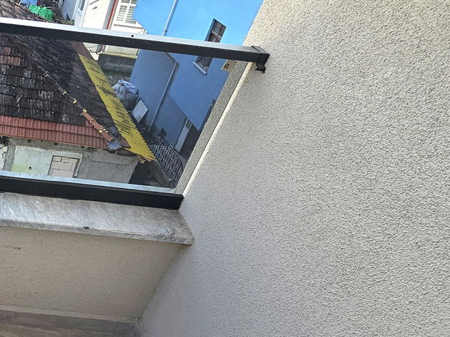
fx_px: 429
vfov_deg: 42.0
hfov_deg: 43.1
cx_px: -45
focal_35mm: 33
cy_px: 242
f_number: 2.2
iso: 50
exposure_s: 1/526
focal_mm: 2.2
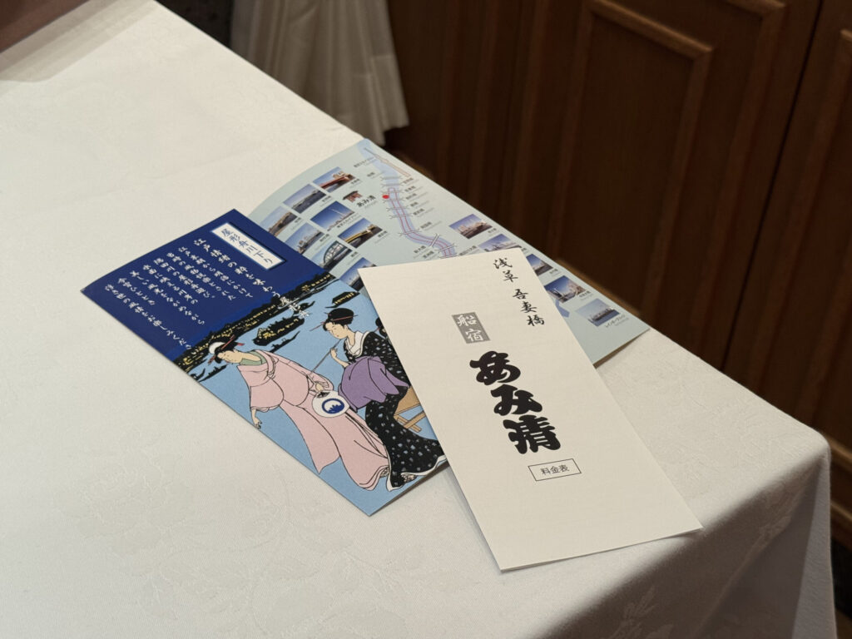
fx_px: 1181
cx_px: 426
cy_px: 320
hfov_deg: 39.7
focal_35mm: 48
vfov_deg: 30.3
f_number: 1.78
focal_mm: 6.76
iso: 160
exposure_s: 1/50
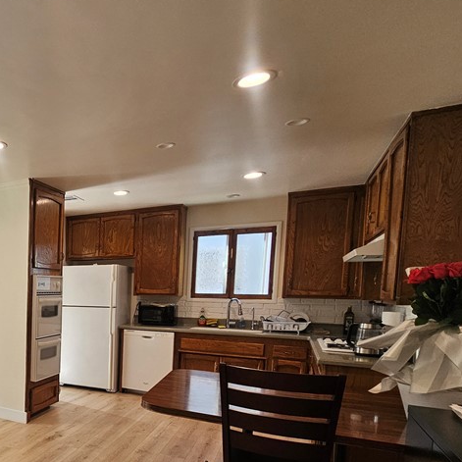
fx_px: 377
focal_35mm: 25
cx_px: -20
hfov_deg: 48.9
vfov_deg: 60.4
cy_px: 331
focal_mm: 2.2
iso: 80
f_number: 2.2
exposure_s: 1/120
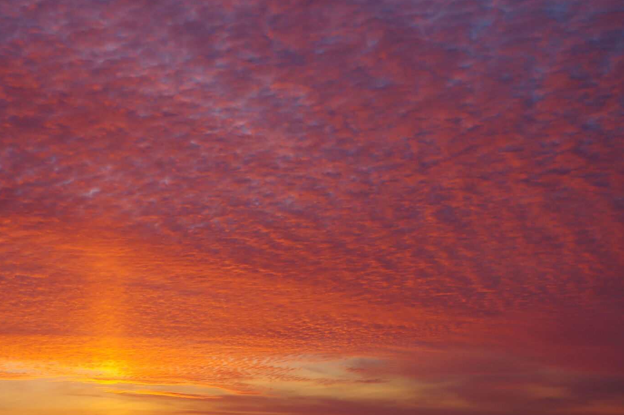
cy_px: 359
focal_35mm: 68
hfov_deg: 29.4
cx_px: 201
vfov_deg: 19.7
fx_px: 1178
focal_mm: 26.25
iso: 100
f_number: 4
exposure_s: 1/80
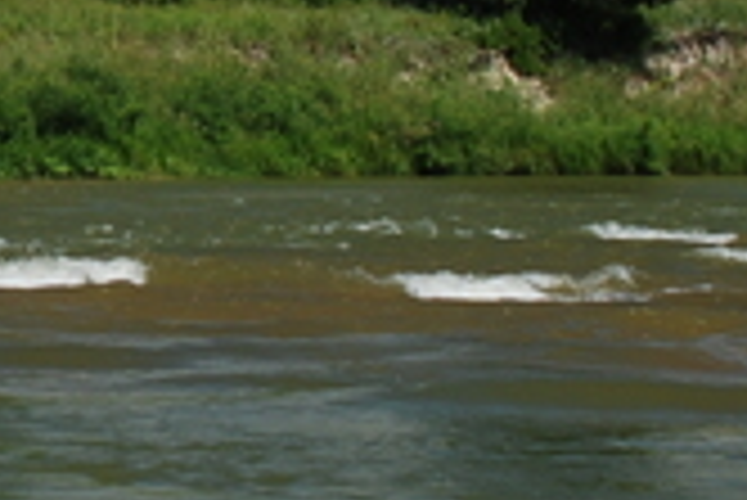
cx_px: -90
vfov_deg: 6.8
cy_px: -34
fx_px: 4216
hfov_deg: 10.0
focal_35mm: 203
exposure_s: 1/125
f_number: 5.6
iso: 100
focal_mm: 28
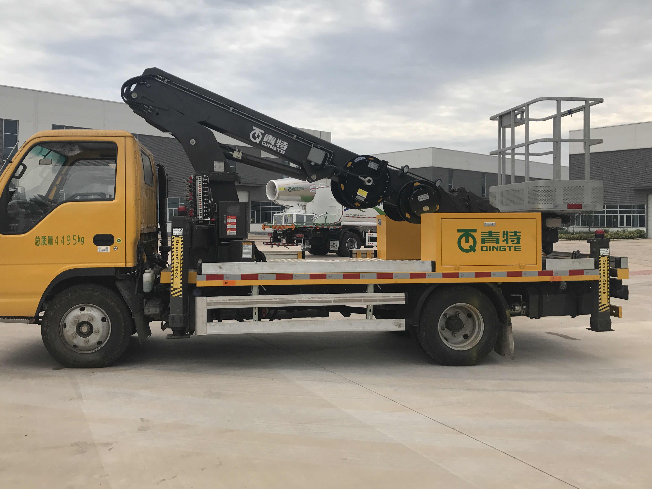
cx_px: 291
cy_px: 226
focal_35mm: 31
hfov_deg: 58.2
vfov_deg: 45.4
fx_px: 584
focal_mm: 3.99
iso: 20
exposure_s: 1/2336
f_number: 1.8
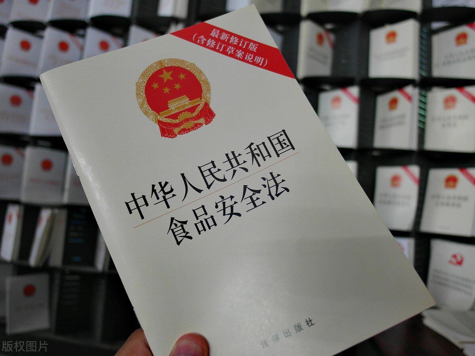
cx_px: 238
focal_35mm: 24
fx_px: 329
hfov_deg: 71.6
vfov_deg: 56.8
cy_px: 178
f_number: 1.4
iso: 200
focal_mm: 5.2
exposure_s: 1/60
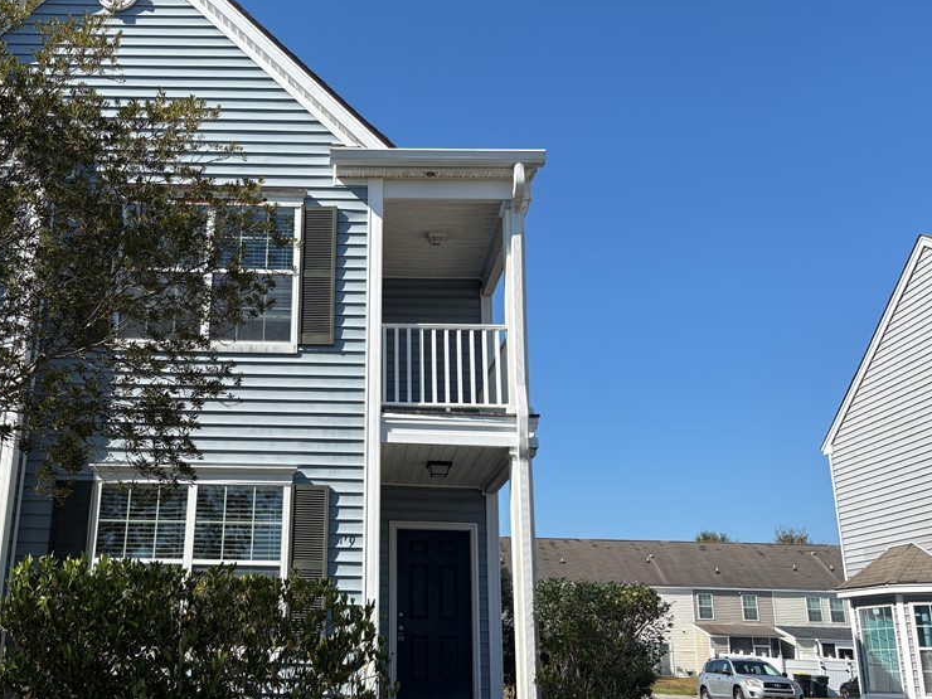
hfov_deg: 50.6
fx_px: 969
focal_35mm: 36
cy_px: 359
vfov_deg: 39.7
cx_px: 327
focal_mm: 5.96
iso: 50
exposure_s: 1/2985
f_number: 1.6
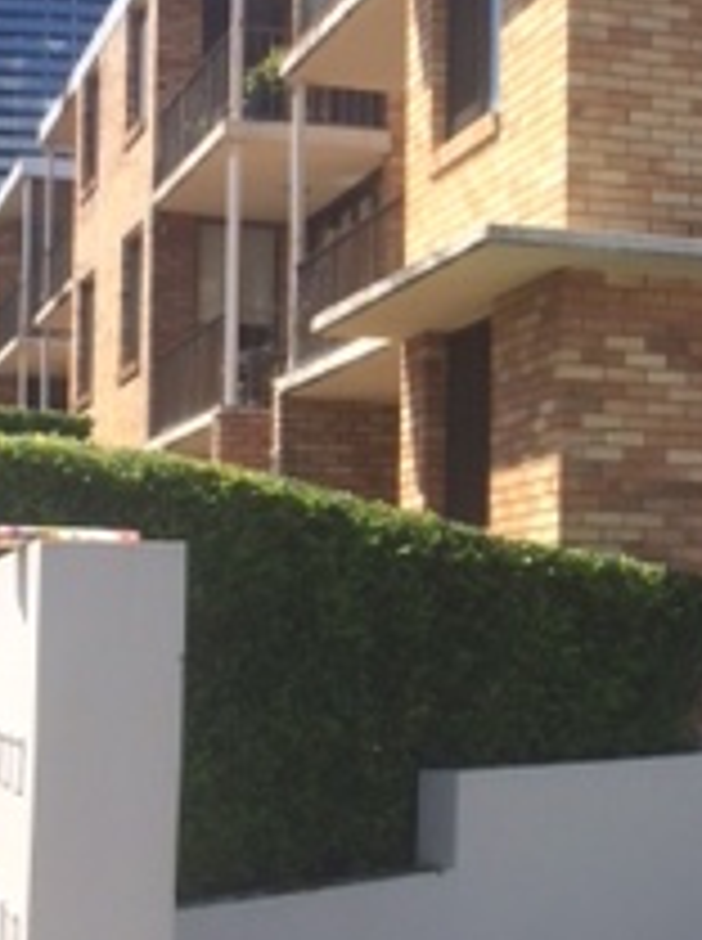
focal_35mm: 89
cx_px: 796
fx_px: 2414
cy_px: 463
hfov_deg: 16.0
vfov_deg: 22.0
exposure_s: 1/1368
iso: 32
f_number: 2.2
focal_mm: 4.15
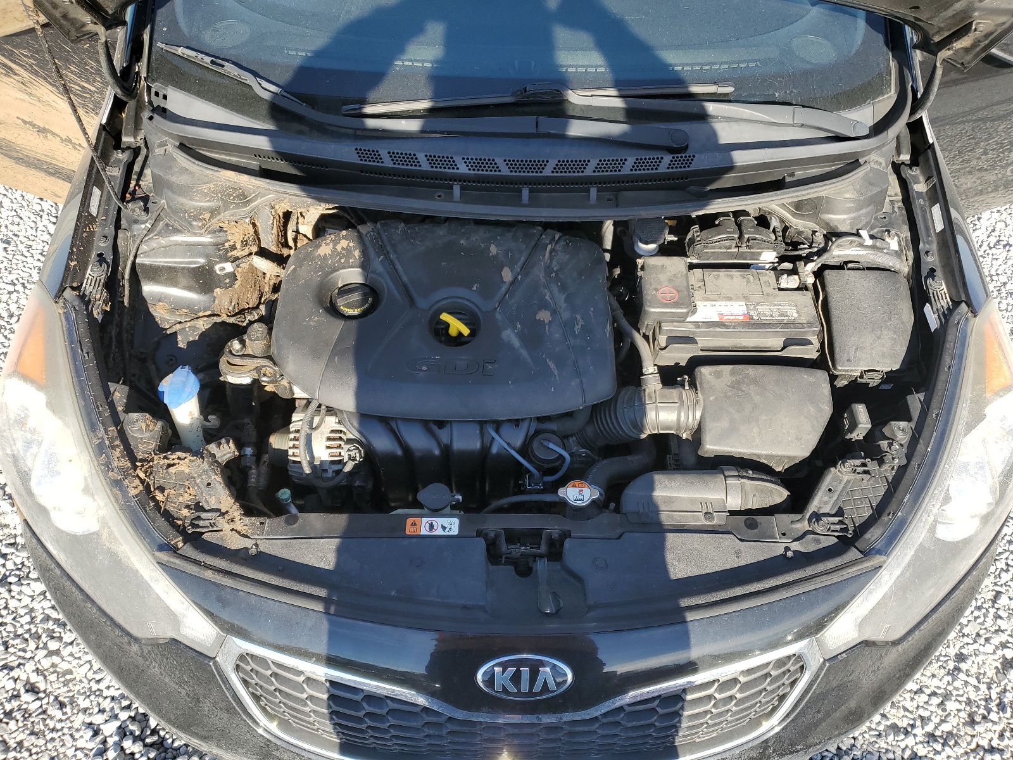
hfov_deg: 67.3
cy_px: 380
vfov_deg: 53.1
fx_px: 761
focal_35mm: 26
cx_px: 506
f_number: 1.5
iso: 50
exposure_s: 1/1000
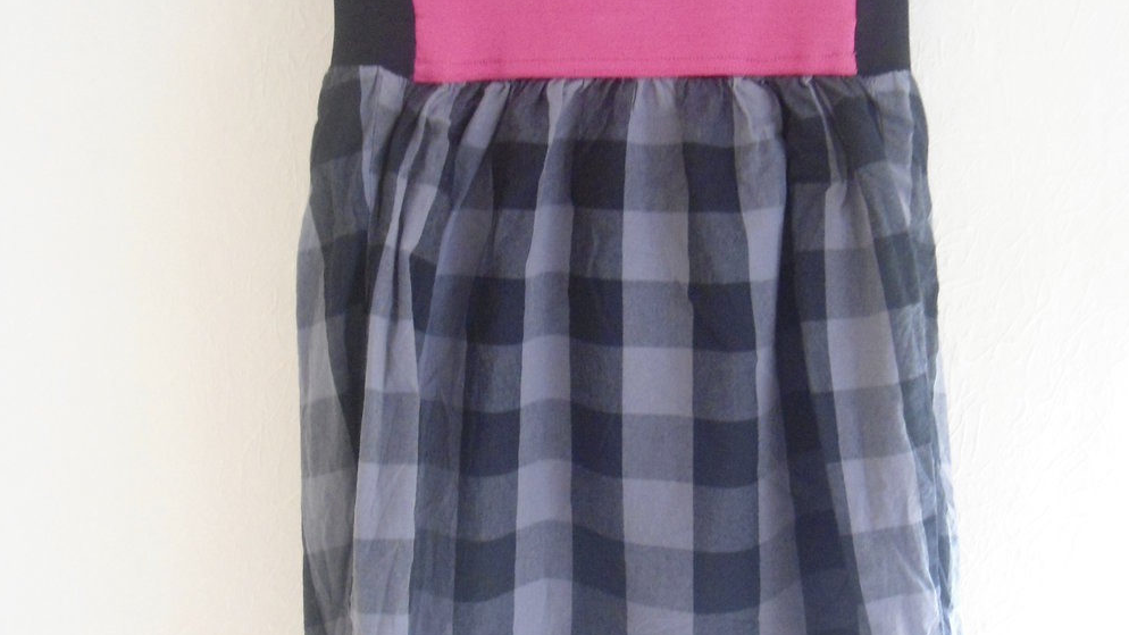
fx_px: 1138
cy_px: 363
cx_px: 566
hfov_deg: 52.8
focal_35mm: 38
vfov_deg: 31.1
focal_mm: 4.7
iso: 400
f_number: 2.8
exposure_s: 1/13
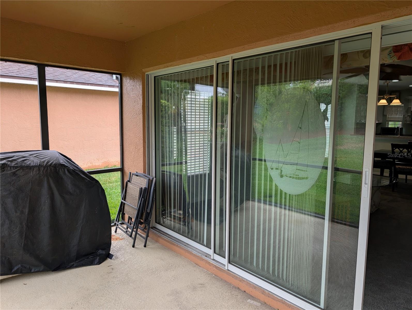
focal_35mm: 24
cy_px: 155
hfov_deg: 71.5
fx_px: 286
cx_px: 206
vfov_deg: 56.9
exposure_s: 1/123
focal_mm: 6.9
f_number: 1.68
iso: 29
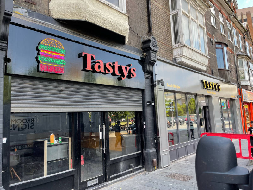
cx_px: 126
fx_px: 190
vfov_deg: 53.1
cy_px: 95
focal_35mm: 26
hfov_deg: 67.3
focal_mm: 5.1
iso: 32
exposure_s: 1/288
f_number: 1.6
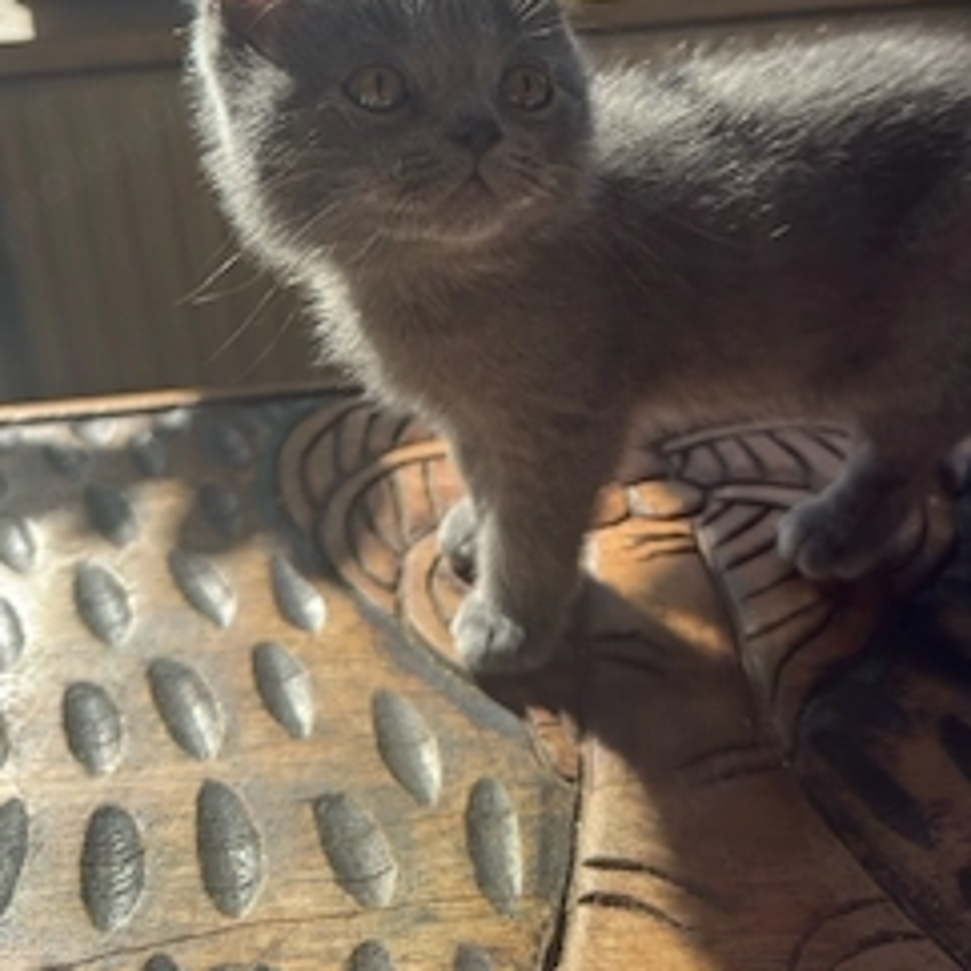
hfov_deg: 47.2
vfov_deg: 45.0
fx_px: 1111
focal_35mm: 35
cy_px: 205
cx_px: 481
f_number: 1.78
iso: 64
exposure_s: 1/929
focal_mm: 6.76
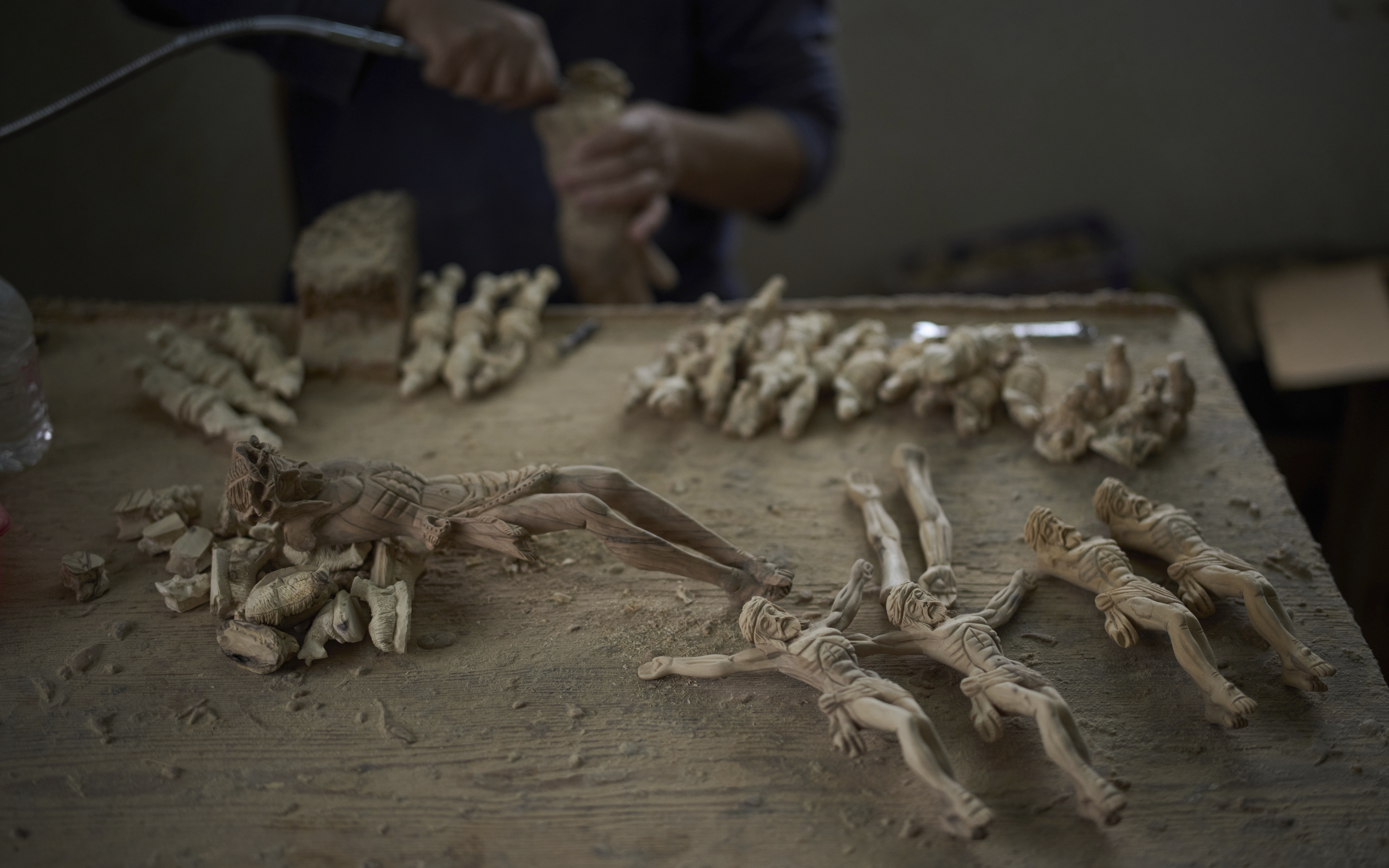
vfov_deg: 25.3
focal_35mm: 51
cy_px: 432
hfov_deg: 39.6
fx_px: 1931
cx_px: 694
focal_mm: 50
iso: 800
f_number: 1.4
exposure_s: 1/6400
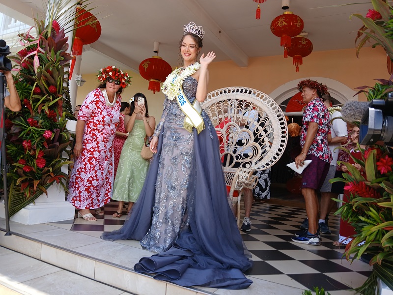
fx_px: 295
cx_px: 196
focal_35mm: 26
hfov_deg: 67.3
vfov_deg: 53.1
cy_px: 148
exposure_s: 1/126
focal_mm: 3.98
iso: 20
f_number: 1.8
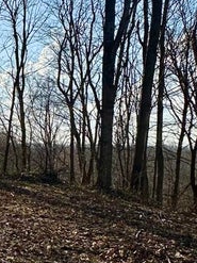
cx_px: -127
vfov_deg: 33.1
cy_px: 160
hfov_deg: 20.3
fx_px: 440
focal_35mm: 58
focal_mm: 2.22
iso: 50
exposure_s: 1/2882
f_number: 2.2
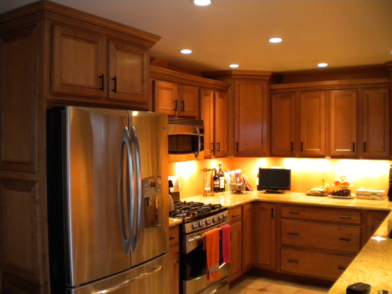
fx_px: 396
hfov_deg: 52.6
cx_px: 196
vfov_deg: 40.7
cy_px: 147
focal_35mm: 35
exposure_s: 1/42.2
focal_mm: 6.3
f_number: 3.1
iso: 400
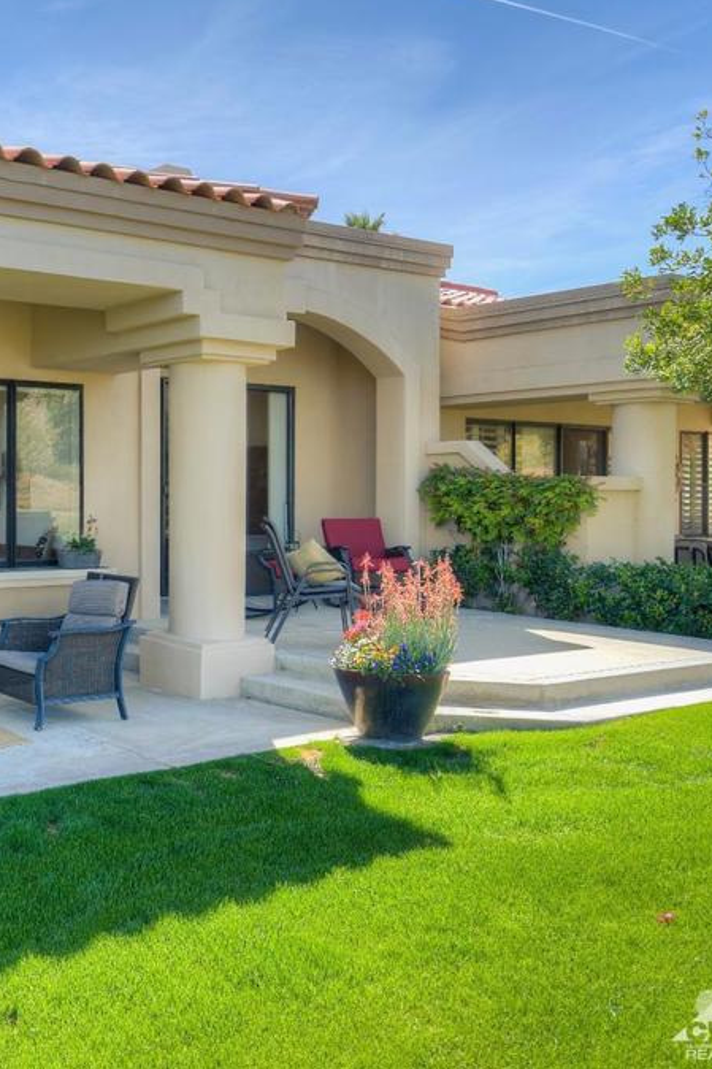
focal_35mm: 35
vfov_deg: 54.4
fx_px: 1039
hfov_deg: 34.4
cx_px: -3
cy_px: 527
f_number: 8
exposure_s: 1/100
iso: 100
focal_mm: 23
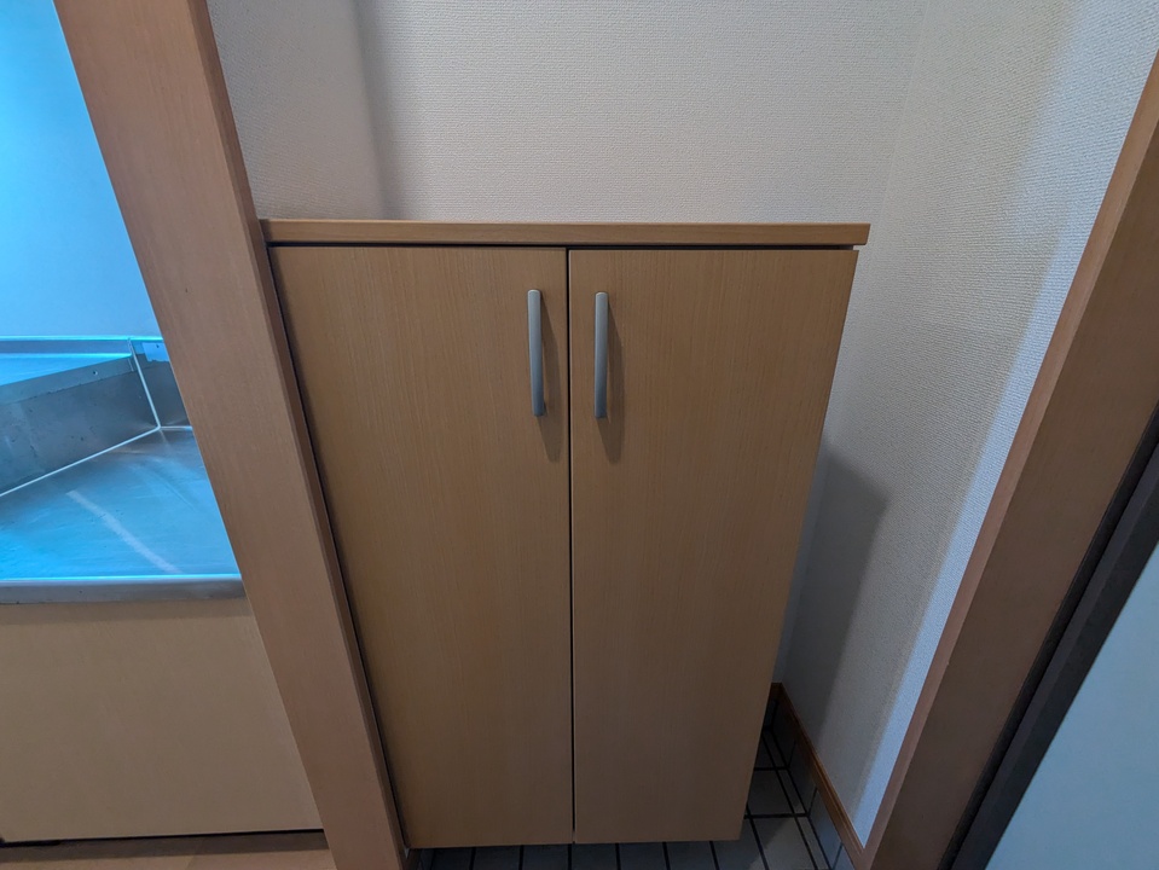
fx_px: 469
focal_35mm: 14
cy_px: 435
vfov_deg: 85.7
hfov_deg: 102.0
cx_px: 580
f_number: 2.2
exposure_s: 1/24
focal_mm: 1.83
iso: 91
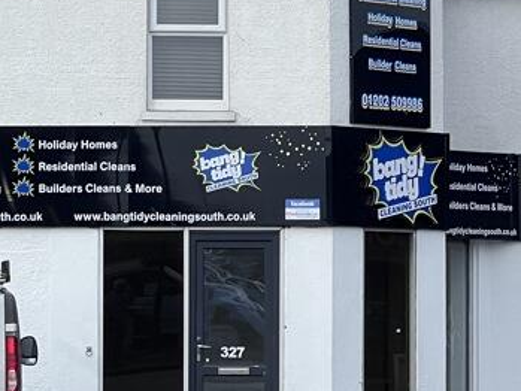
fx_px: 3403
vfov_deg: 6.6
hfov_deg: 8.8
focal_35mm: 226
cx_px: 261
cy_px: 121
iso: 32
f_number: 2.8
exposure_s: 1/539
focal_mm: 9
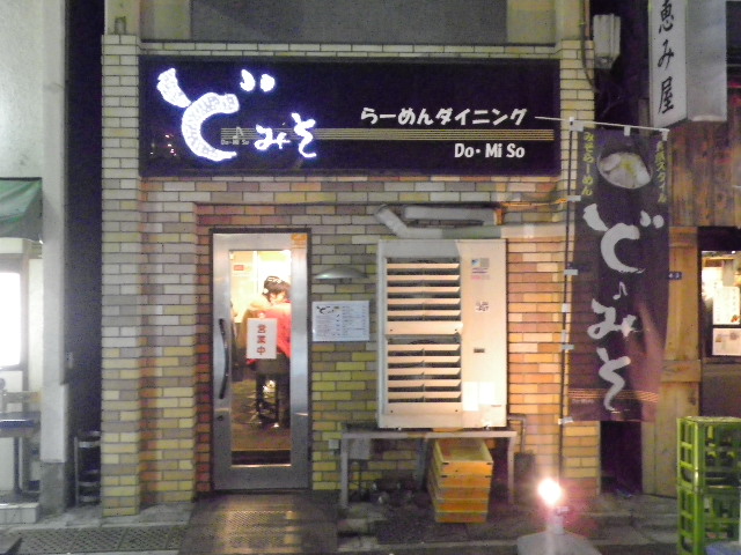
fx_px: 835
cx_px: 370
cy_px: 278
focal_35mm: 39
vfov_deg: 36.8
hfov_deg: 47.9
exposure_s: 1/8
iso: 800
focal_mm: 6.9
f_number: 3
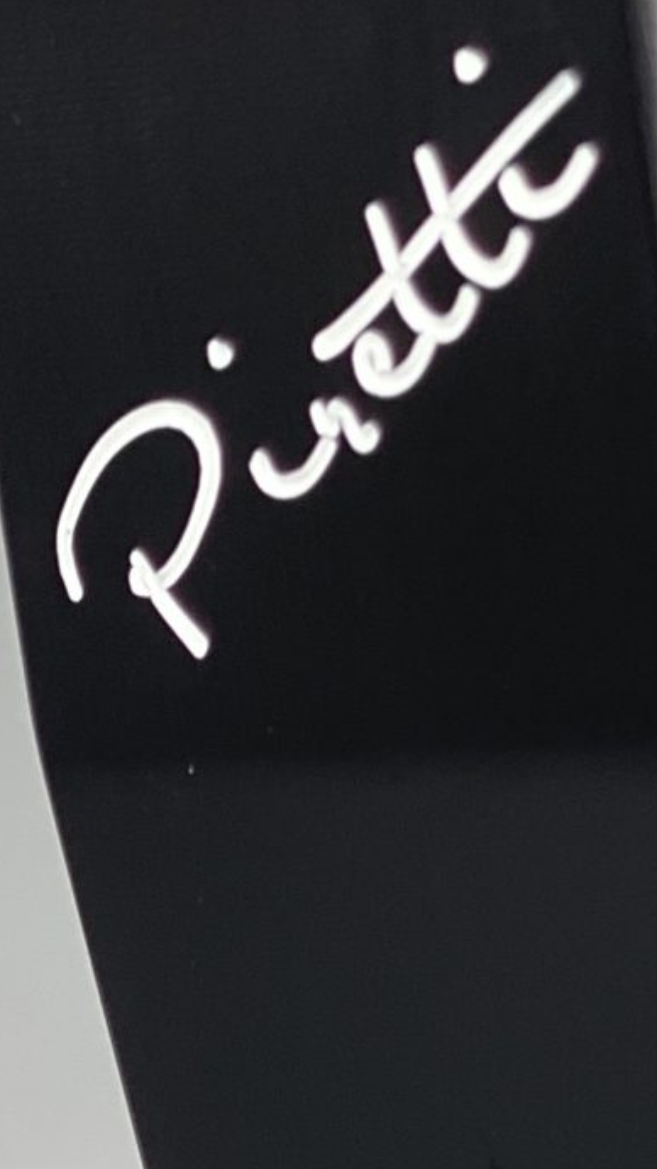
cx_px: 814
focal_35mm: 210
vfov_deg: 10.0
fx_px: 6513
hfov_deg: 5.7
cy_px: 1644
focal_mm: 6
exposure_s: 1/261
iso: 20
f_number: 2
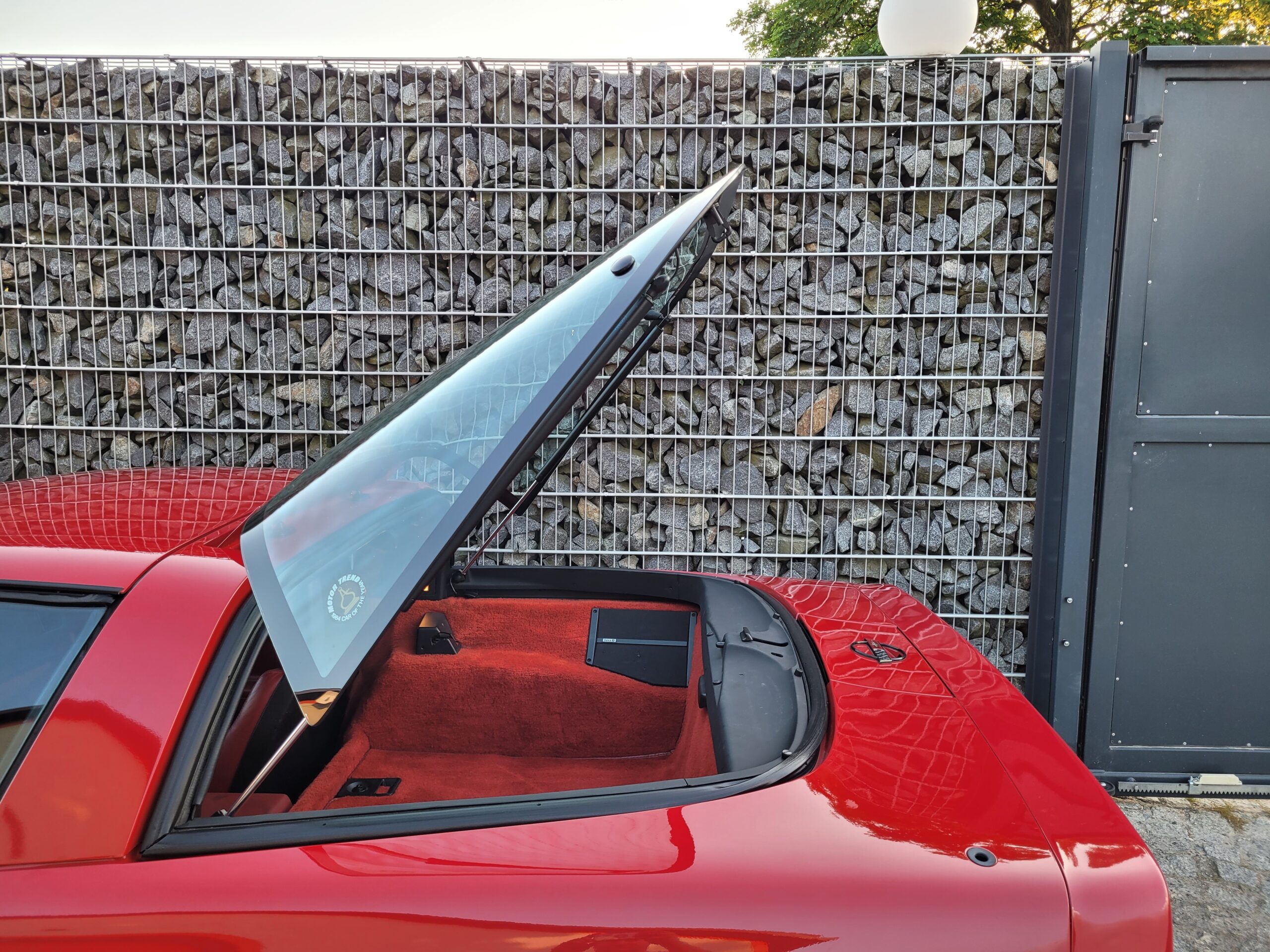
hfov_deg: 67.3
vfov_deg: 53.1
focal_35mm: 26
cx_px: 635
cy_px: 476
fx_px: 954
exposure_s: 1/100
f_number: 1.8
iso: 80
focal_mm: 5.4
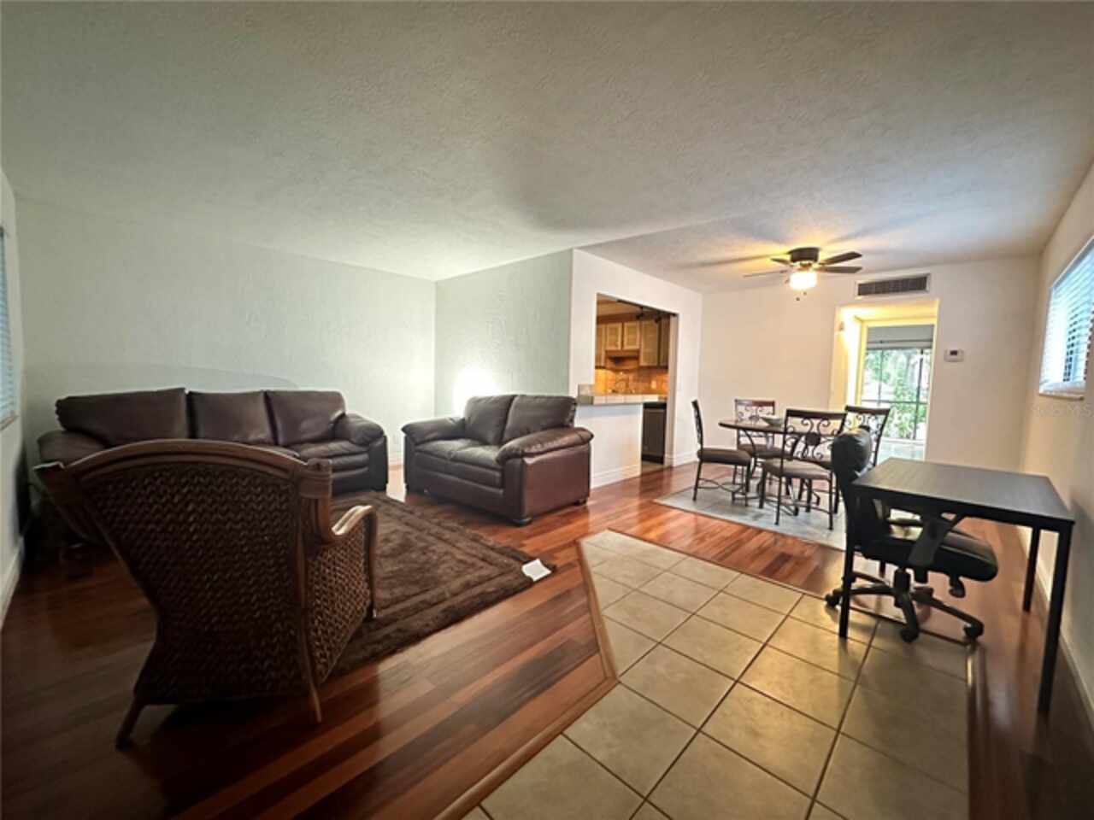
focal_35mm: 14
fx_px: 442
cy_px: 410
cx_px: 547
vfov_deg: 85.7
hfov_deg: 102.1
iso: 2000
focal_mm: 2.22
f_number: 2.2
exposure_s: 1/30
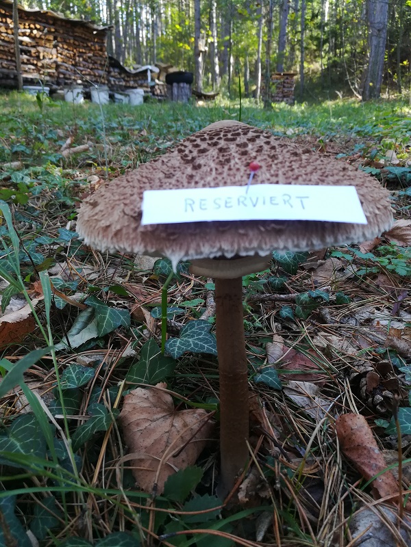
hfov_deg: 53.1
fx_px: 412
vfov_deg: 67.3
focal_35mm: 26
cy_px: 274
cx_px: 206
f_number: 2.2
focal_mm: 3.83
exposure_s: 1/50
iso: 100
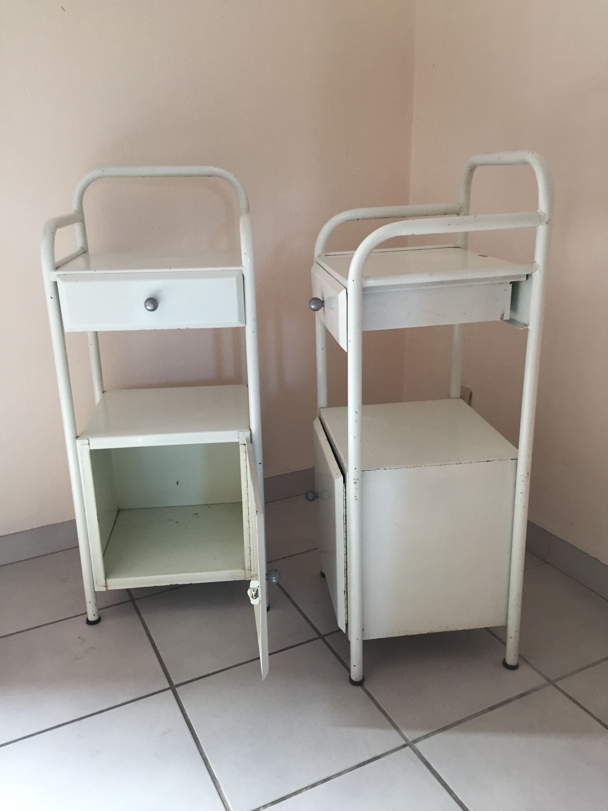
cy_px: 406
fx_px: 679
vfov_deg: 61.7
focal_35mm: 29
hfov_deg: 48.2
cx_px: 304
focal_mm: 4.15
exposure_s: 1/33
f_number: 2.2
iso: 125
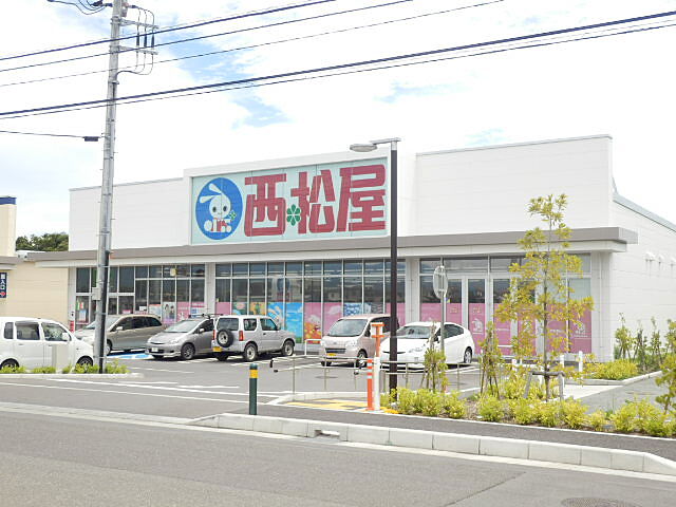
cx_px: 338
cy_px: 254
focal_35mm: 51
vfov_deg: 28.6
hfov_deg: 37.5
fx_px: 996
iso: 80
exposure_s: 1/400
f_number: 4.4
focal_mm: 9.1
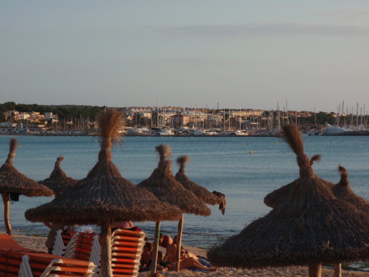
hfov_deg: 19.3
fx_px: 1087
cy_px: 138
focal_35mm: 102
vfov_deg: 14.5
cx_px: 184
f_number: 5.1
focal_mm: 18.2
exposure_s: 1/160
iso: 64
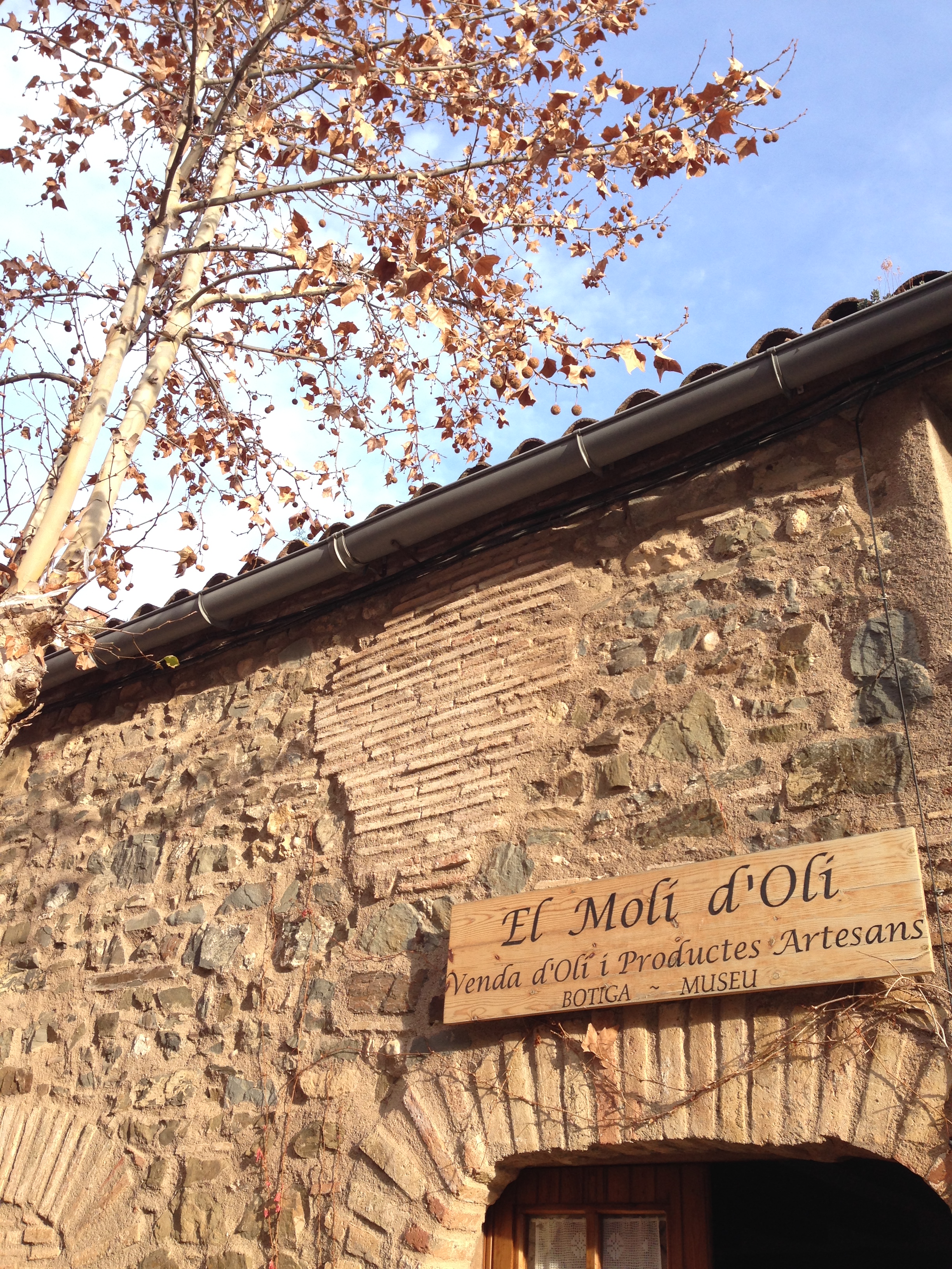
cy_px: 634
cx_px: 476
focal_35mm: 33
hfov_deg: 42.9
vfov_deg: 55.4
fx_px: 1210
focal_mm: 4.12
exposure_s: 1/308
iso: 50
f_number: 2.4
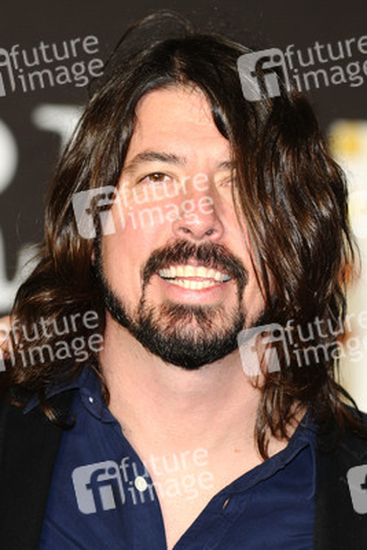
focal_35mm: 300
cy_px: 275
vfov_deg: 6.9
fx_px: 4583
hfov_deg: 4.6
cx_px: 184
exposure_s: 1/160
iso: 320
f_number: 4.5
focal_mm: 200
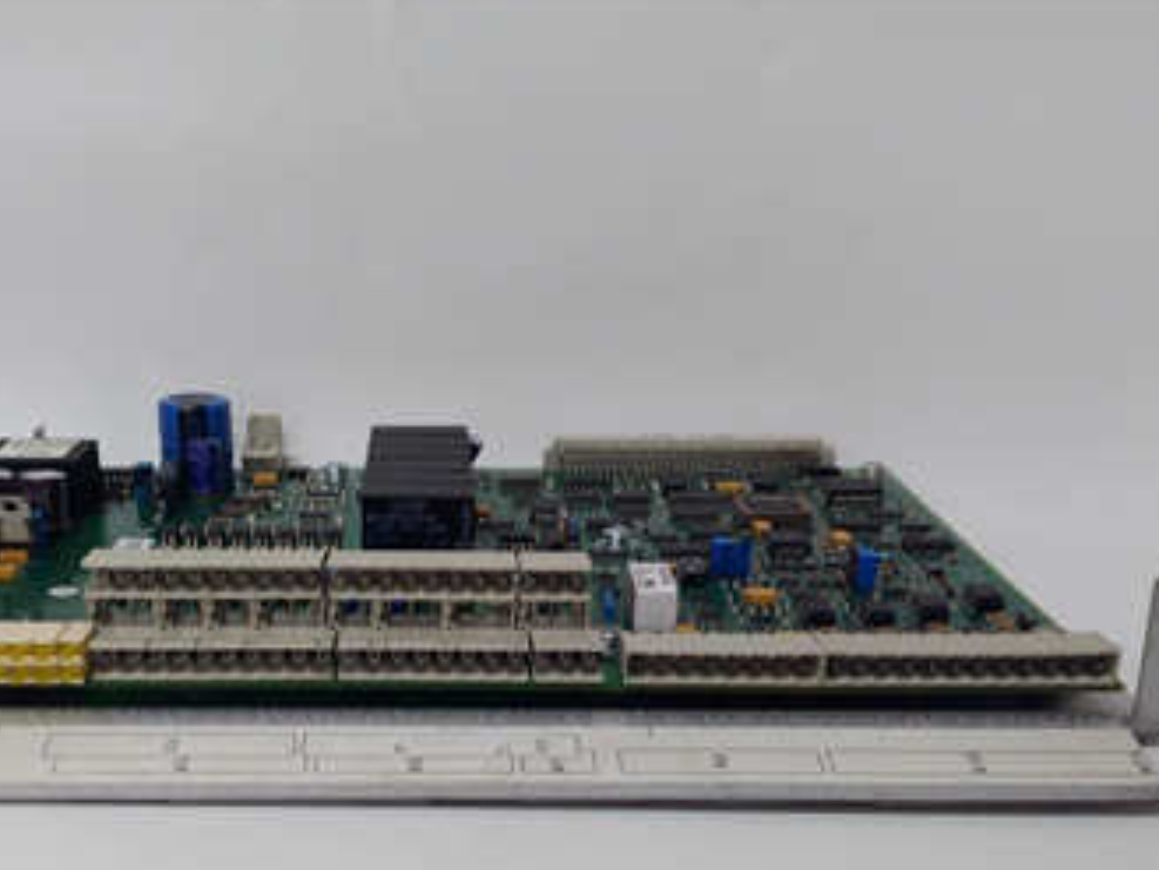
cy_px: 643
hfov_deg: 45.5
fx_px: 1373
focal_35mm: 41
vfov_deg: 34.5
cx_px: 458
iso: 152
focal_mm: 3.79
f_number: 2
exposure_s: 1/33
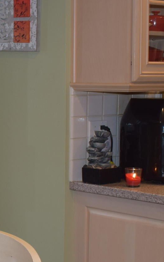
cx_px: -57
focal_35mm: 100
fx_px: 715
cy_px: 152
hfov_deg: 12.6
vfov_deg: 20.8
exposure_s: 1/60
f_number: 3.5
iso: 280
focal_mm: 18
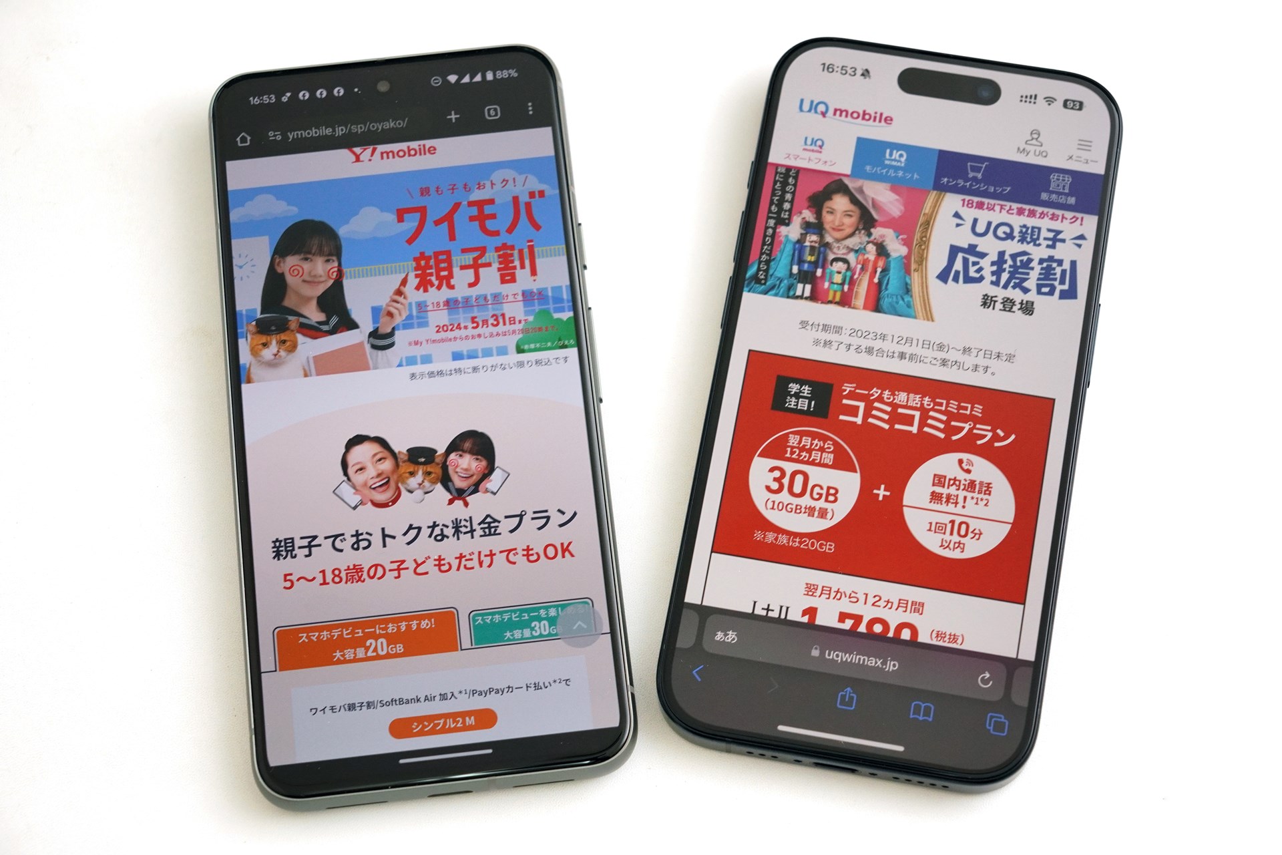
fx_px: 2671
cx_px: 641
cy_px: 428
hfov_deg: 27.0
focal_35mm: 75
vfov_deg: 18.2
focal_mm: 50
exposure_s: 1/100
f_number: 7.1
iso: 1000
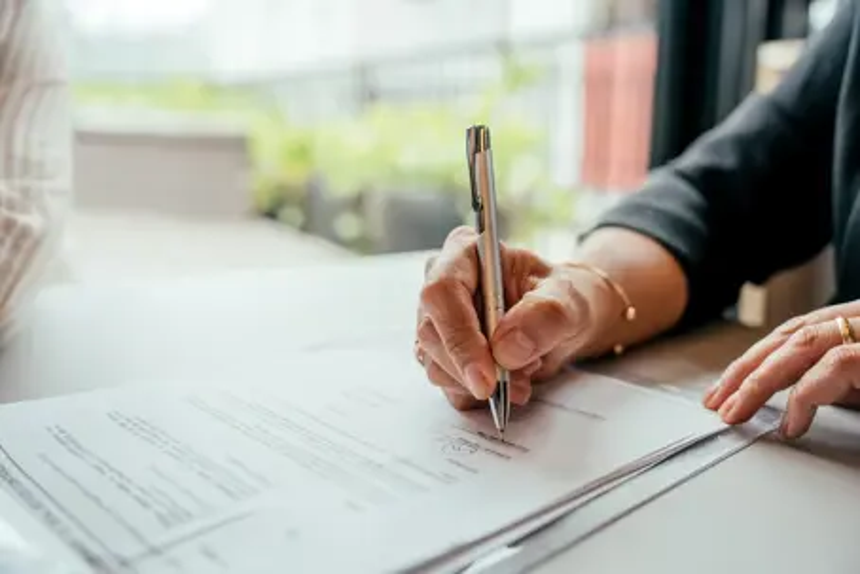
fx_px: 836
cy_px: 287
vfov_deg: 37.9
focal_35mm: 35
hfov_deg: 54.4
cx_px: 430
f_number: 2.8
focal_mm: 35
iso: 200
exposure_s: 1/250
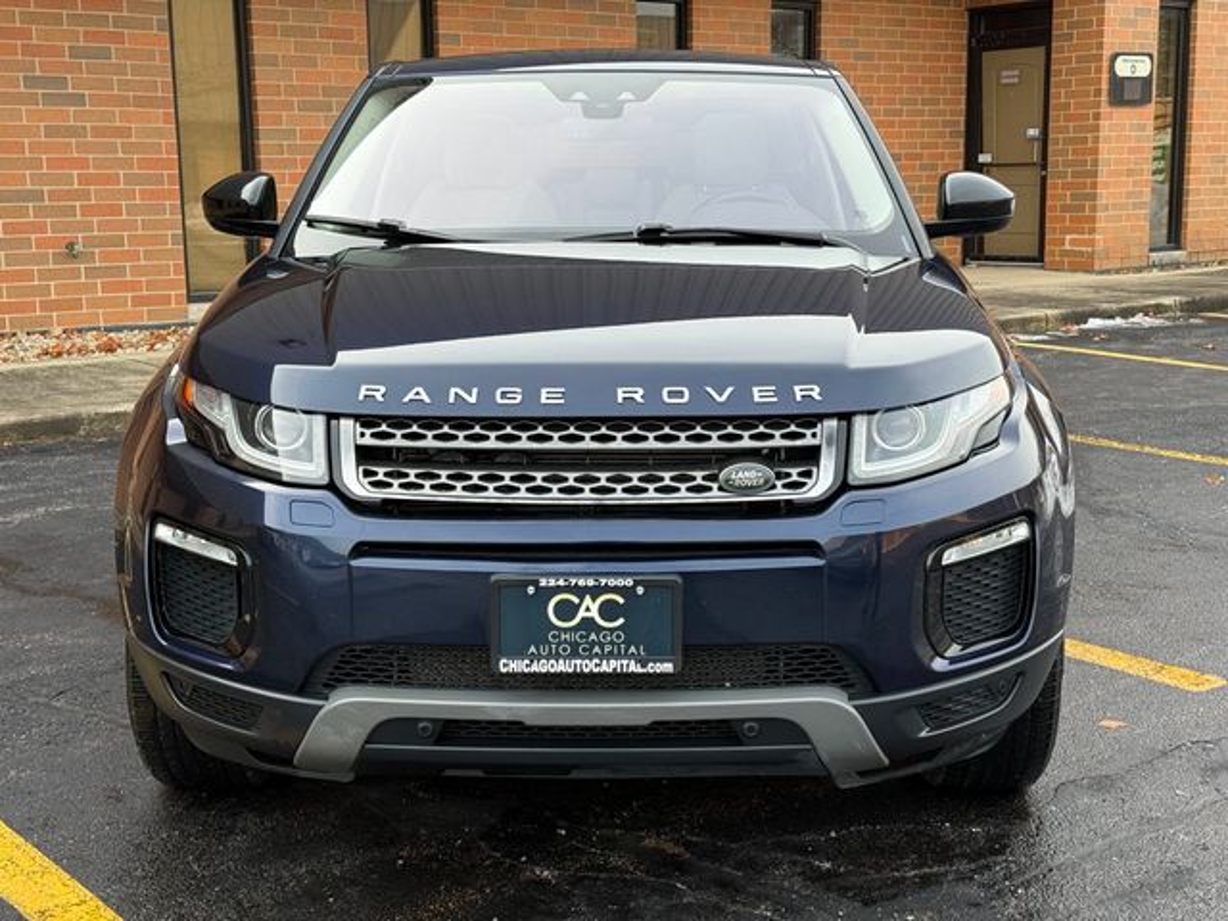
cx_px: 614
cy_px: 460
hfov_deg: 39.7
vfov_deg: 30.3
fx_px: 1703
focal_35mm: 48
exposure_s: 1/754
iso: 64
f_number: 1.78
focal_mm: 6.76
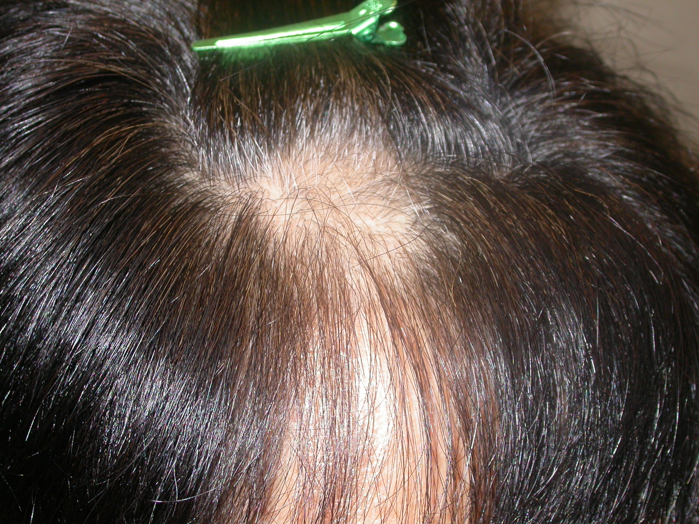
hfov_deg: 20.9
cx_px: 350
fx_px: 1898
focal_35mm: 94
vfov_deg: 15.7
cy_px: 262
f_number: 3.8
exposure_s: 1/60.3
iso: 100
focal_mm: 19.5
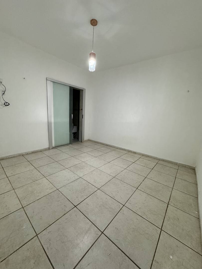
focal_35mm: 14
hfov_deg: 85.7
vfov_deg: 102.1
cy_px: 134
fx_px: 109
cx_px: 101
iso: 320
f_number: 2.2
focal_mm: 2.22
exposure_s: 1/60
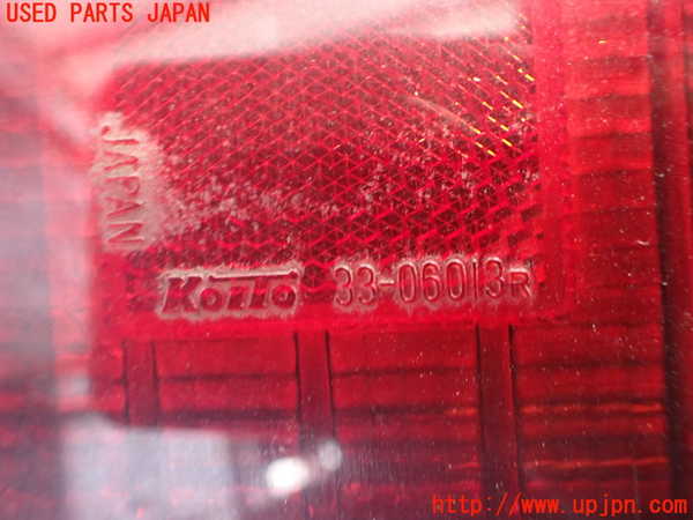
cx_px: 346
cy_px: 260
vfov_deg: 46.8
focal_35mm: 30
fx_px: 601
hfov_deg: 60.0
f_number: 2.3
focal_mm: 5.4
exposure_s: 1/30
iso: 800
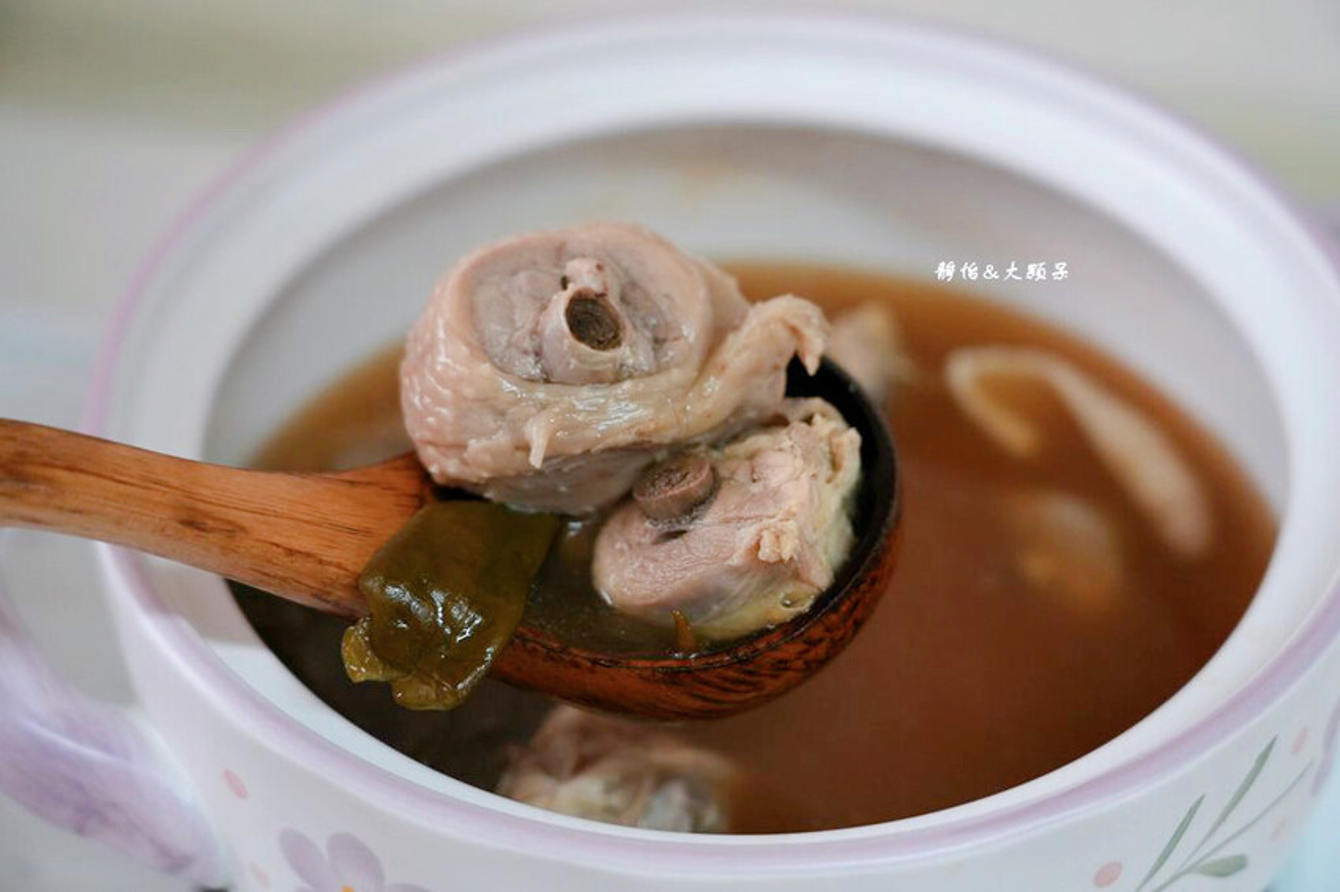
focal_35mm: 68
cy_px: 446
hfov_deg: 29.7
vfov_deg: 20.0
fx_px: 2530
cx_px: 670
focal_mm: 68
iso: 2500
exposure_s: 1/80
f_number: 4
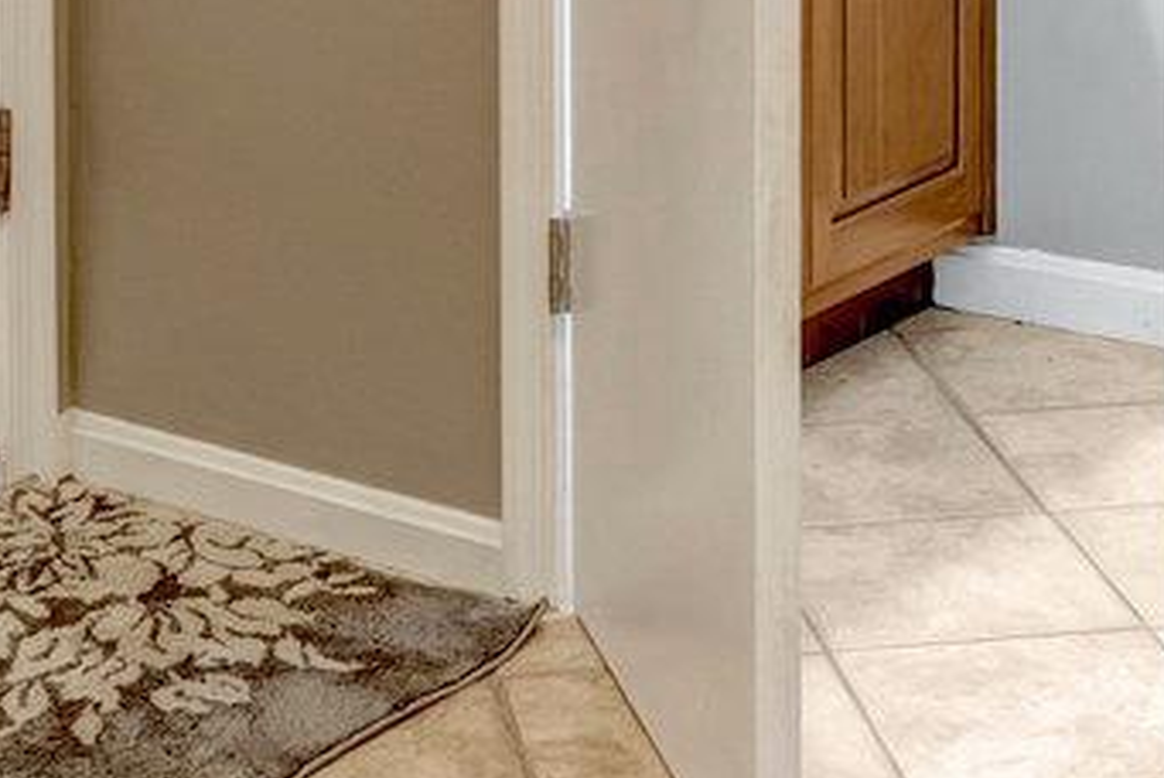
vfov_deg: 13.0
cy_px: -592
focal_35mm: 96
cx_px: 584
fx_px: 3107
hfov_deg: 21.2
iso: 1250
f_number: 8
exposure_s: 1/13
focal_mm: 16
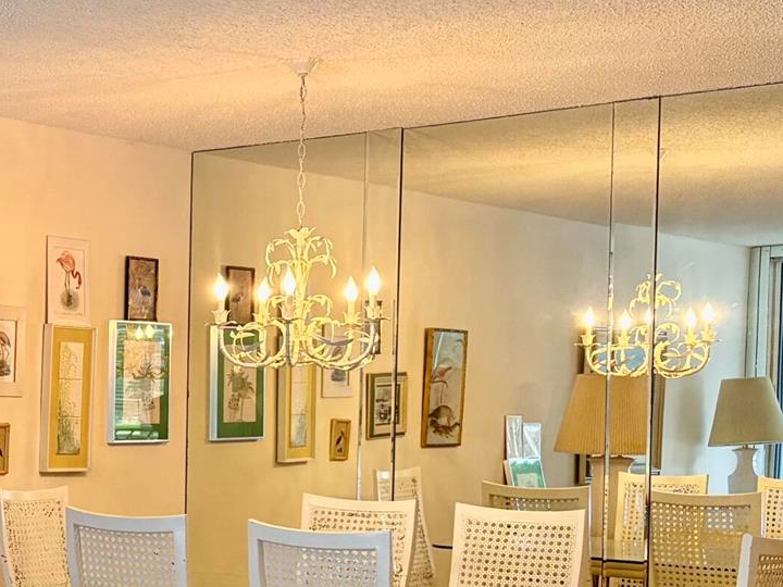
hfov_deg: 22.8
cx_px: -291
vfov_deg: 19.7
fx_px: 1674
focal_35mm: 74
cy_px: 450
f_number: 1.6
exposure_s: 1/120
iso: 160
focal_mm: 5.96
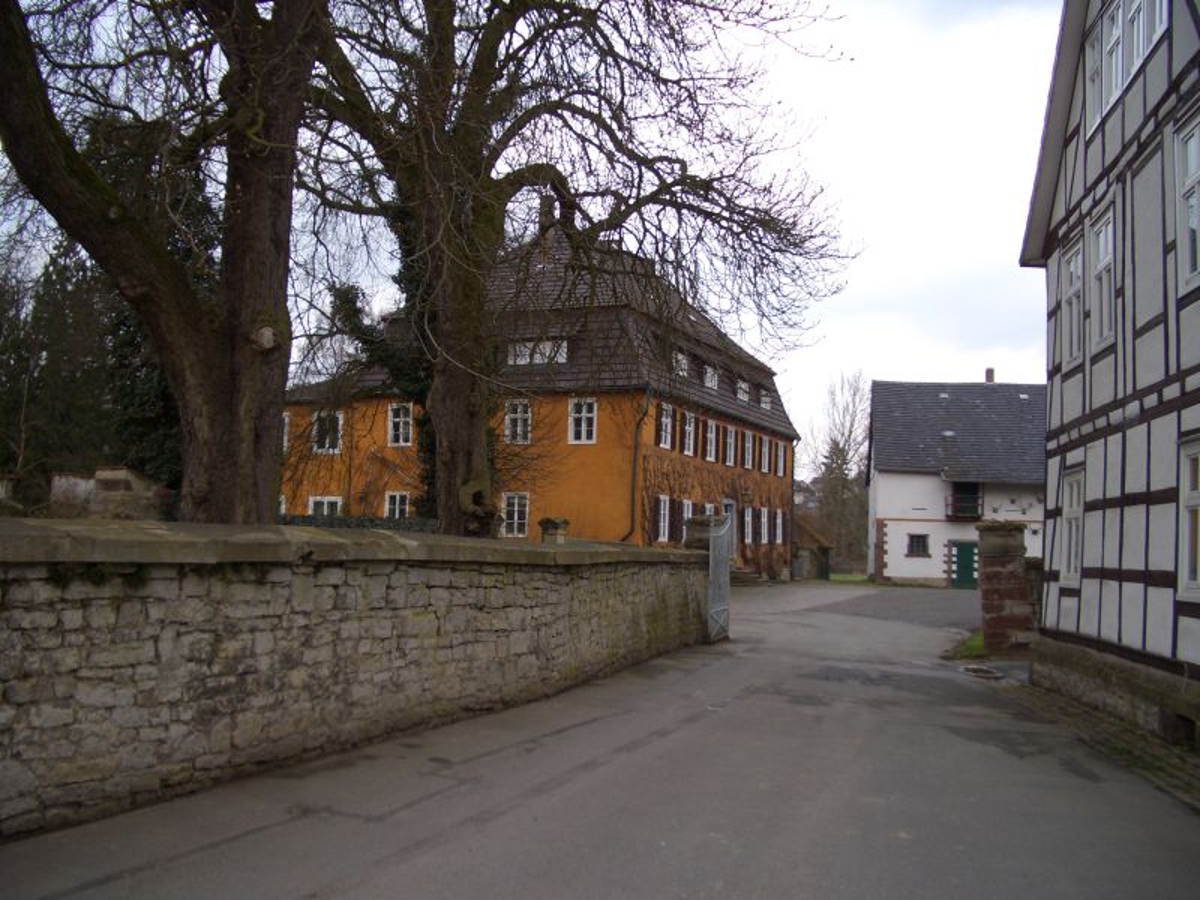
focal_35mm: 35
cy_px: 450
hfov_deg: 52.6
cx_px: 600
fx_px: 1213
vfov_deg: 40.7
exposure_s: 1/320
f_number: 2.6
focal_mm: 5.8
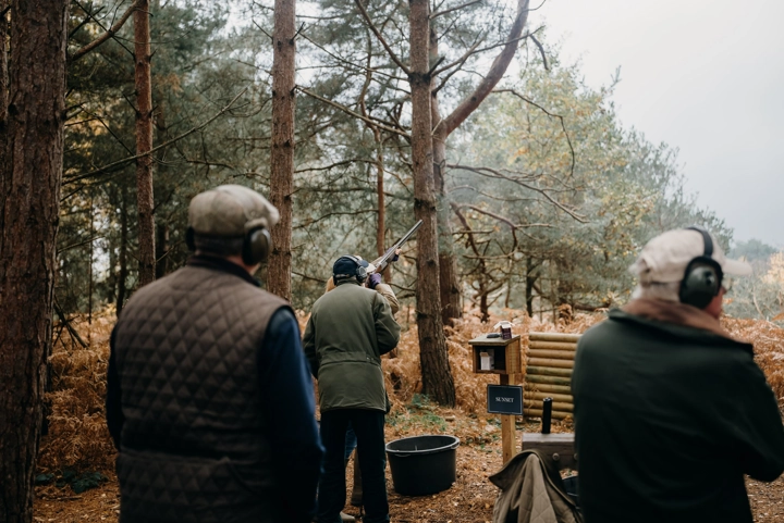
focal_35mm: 42
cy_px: 262
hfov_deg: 46.1
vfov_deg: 31.7
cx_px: 392
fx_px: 922
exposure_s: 1/250
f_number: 1.8
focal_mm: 42.3
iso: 160
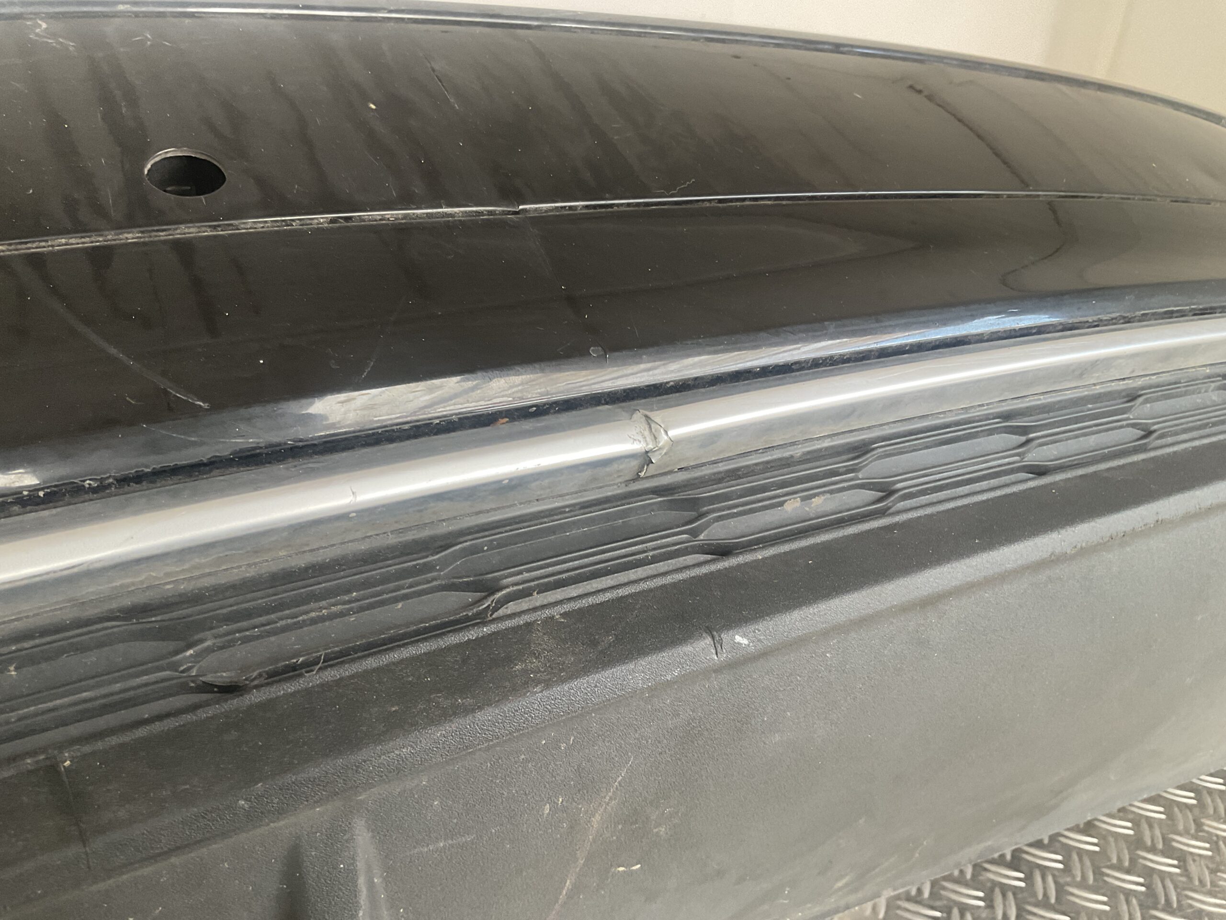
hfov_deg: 61.7
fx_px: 1027
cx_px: 613
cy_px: 460
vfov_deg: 48.2
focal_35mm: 29
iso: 80
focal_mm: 3
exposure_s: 1/50
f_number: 1.8
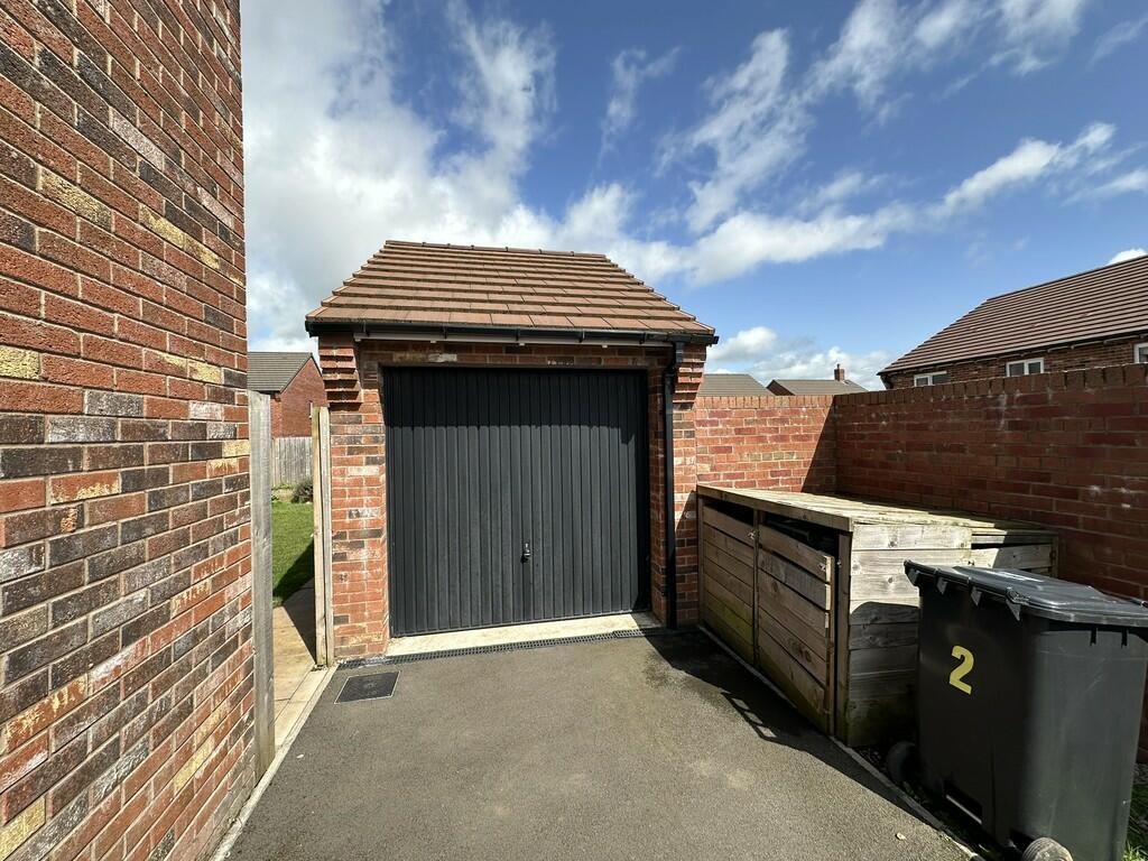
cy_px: 430
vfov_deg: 85.7
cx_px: 574
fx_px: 464
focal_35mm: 14
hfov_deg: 102.1
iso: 40
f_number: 2.2
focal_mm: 2.22
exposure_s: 1/1261
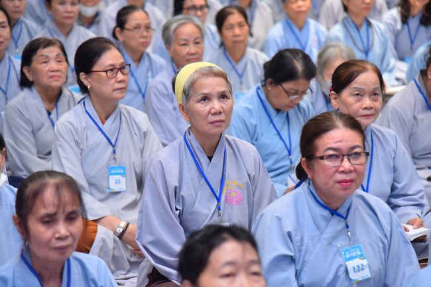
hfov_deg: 17.1
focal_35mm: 120
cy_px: 144
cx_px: 216
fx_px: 1436
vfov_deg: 11.4
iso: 1250
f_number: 4.5
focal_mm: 120
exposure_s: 1/100
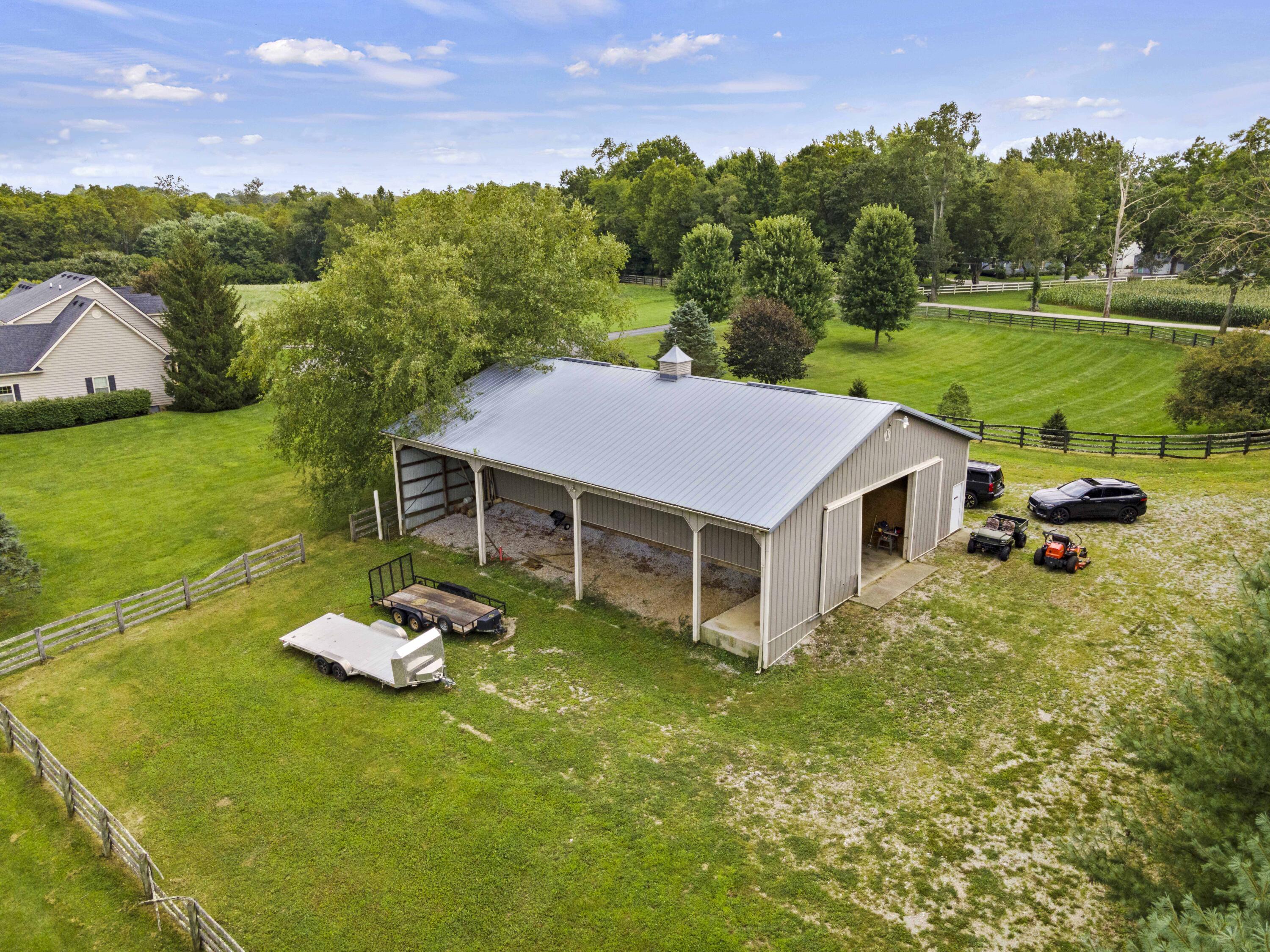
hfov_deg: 71.6
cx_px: 635
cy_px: 476
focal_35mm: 24
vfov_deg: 56.8
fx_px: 881
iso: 100
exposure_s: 1/500
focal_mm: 4.5
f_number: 2.8
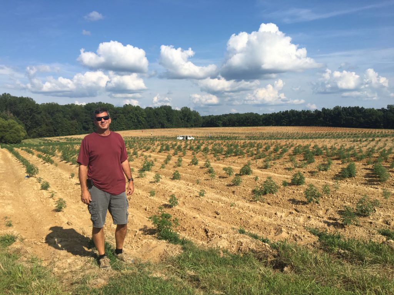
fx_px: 330
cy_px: 148
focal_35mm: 29
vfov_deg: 48.2
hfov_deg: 61.7
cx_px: 197
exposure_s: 1/1972
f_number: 2.2
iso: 25
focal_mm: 4.15
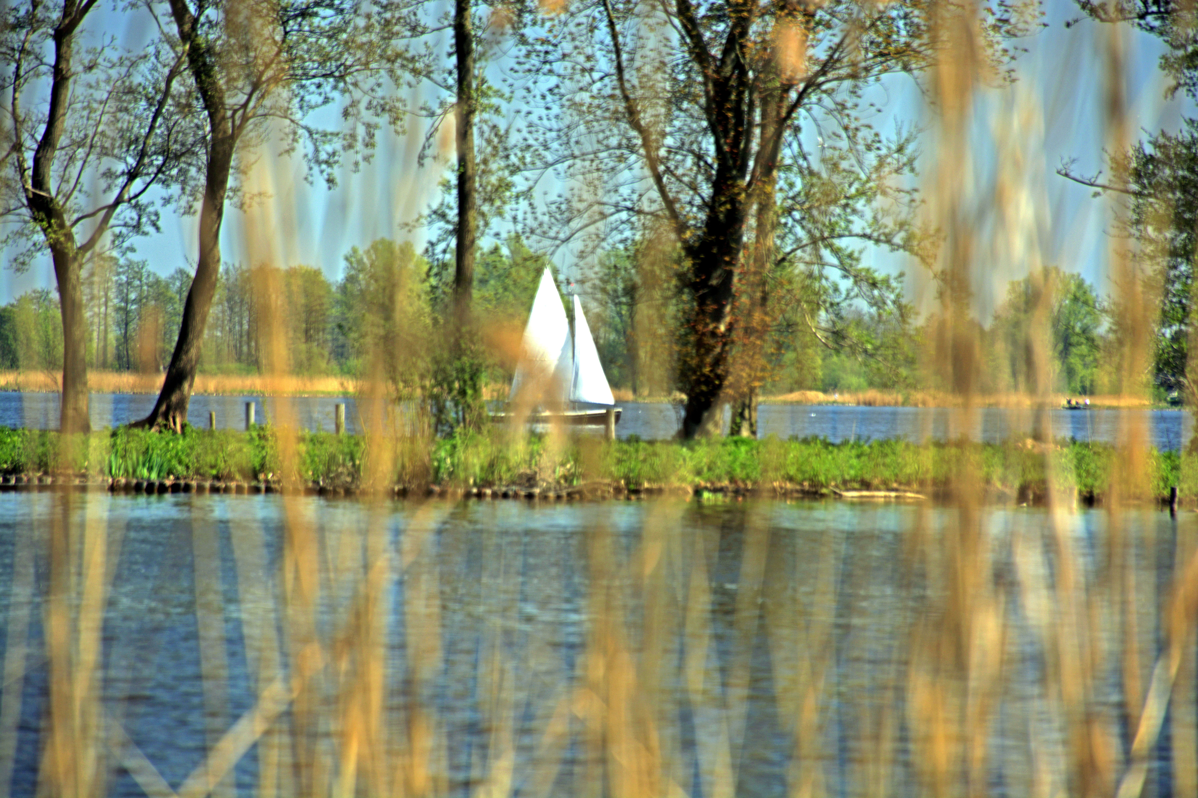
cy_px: 399
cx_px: 599
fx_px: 6988
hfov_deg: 9.8
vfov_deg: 6.5
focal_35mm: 210
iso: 100
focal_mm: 140
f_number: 8
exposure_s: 1/80
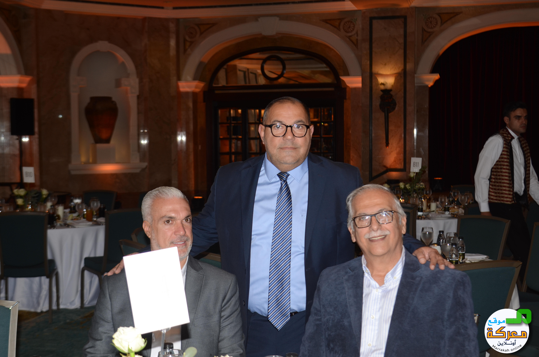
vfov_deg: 25.6
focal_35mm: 52
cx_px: 270
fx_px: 784
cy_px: 178
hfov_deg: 37.9
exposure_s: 1/250
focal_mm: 35
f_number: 4.5
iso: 250
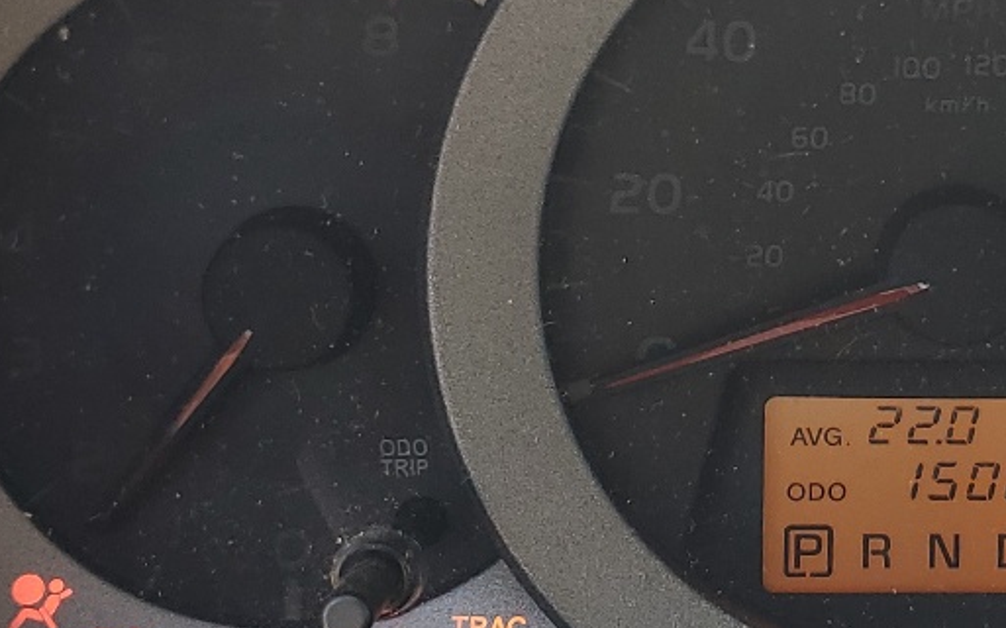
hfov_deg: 23.3
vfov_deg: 15.2
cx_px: 949
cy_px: 255
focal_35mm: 86
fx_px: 2357
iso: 50
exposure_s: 1/256
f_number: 1.5
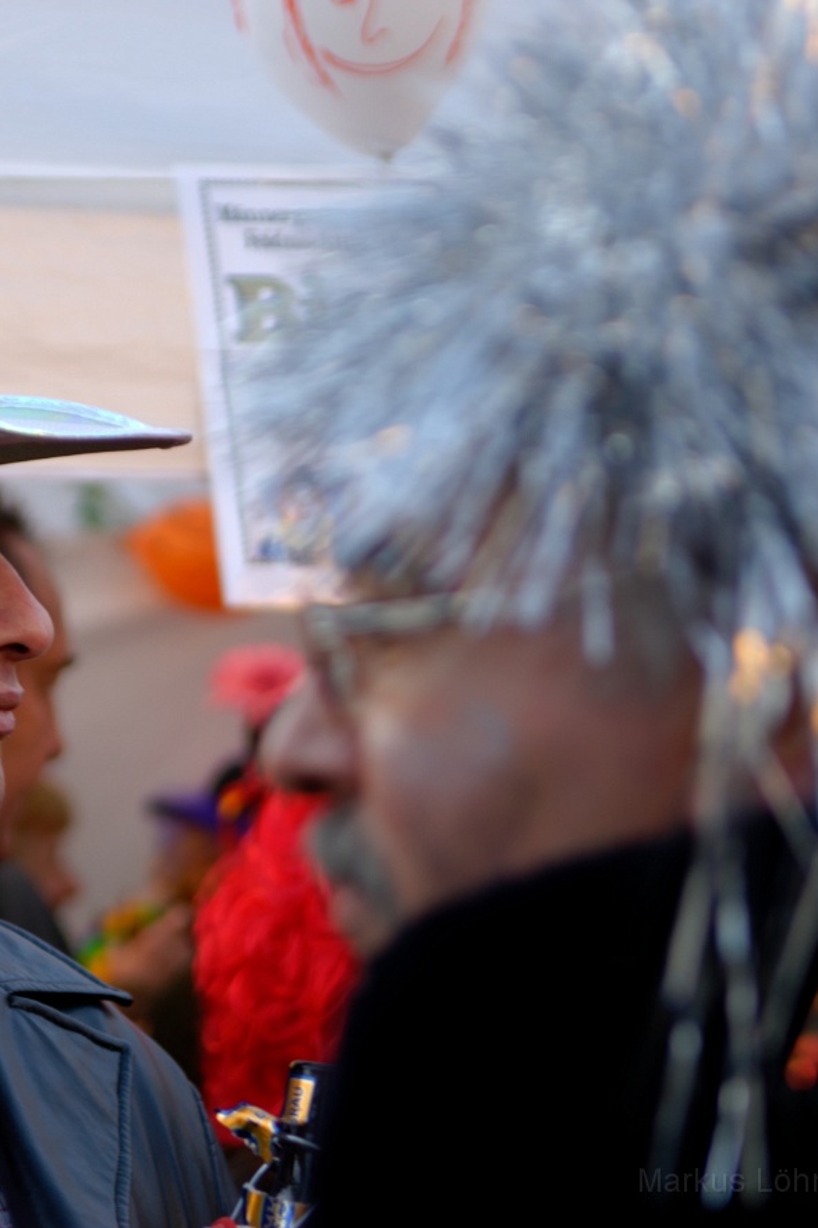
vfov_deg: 16.6
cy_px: 613
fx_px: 4219
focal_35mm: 124
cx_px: -31
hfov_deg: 11.0
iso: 100
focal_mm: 55
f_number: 2.8
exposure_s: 1/80
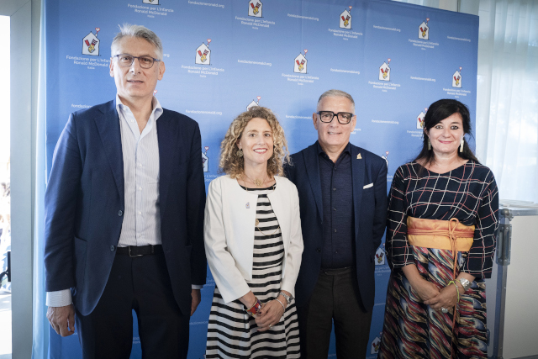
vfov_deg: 42.3
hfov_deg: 60.3
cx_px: 269
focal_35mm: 31
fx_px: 463
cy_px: 180
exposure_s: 1/320
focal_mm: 31
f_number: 5
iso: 5000
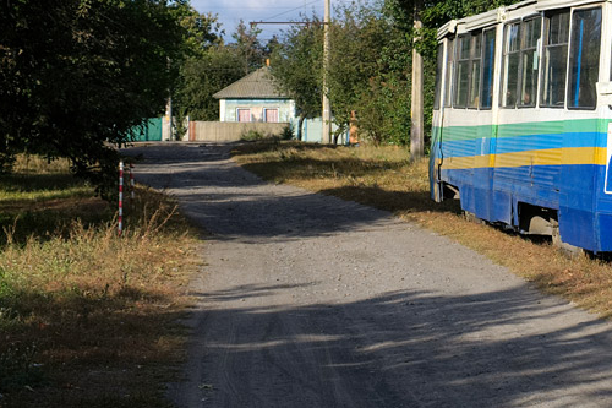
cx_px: 619
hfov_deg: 18.4
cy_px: -20
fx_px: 1835
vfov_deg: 12.5
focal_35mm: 108
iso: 400
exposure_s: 1/800
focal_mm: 30.2
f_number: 6.4
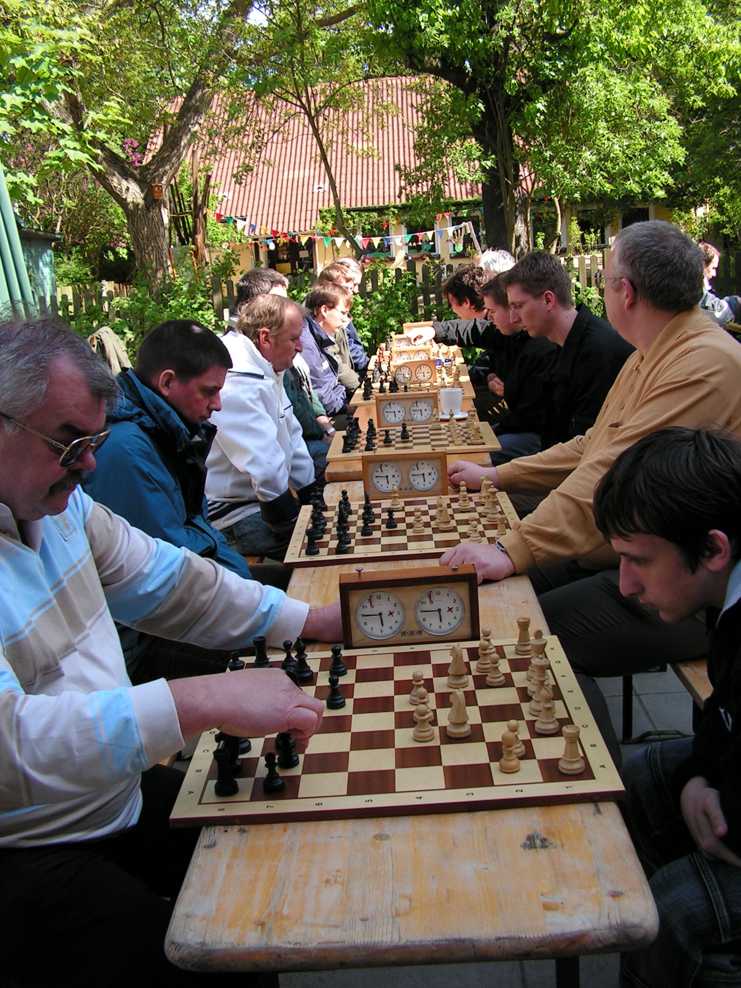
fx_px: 1028
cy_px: 494
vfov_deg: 51.4
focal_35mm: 36
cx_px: 370
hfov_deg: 39.7
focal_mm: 6
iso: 64
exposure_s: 1/250
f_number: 3.2
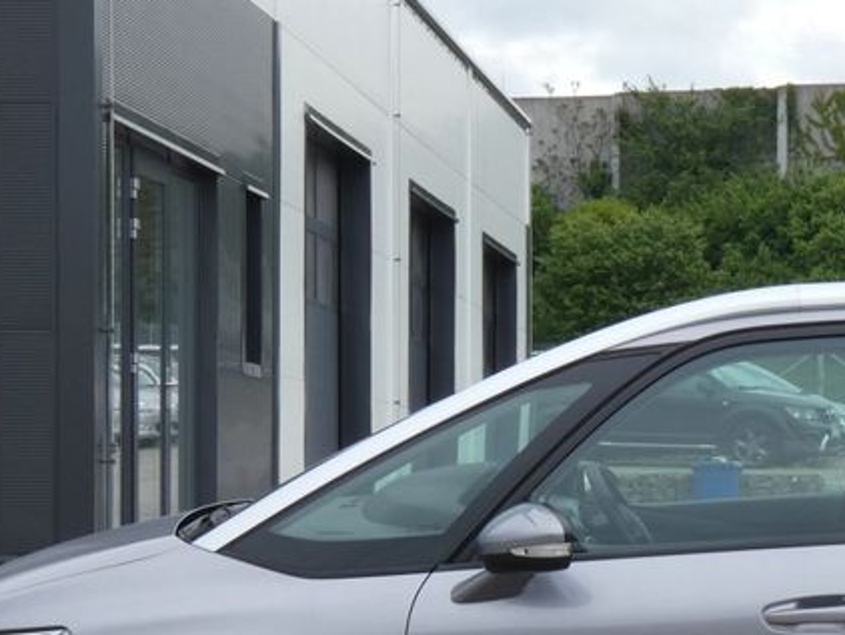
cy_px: 635
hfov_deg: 13.2
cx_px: 851
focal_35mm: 148
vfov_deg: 10.0
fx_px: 3615
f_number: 5.6
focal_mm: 10.8
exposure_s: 1/160
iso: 80
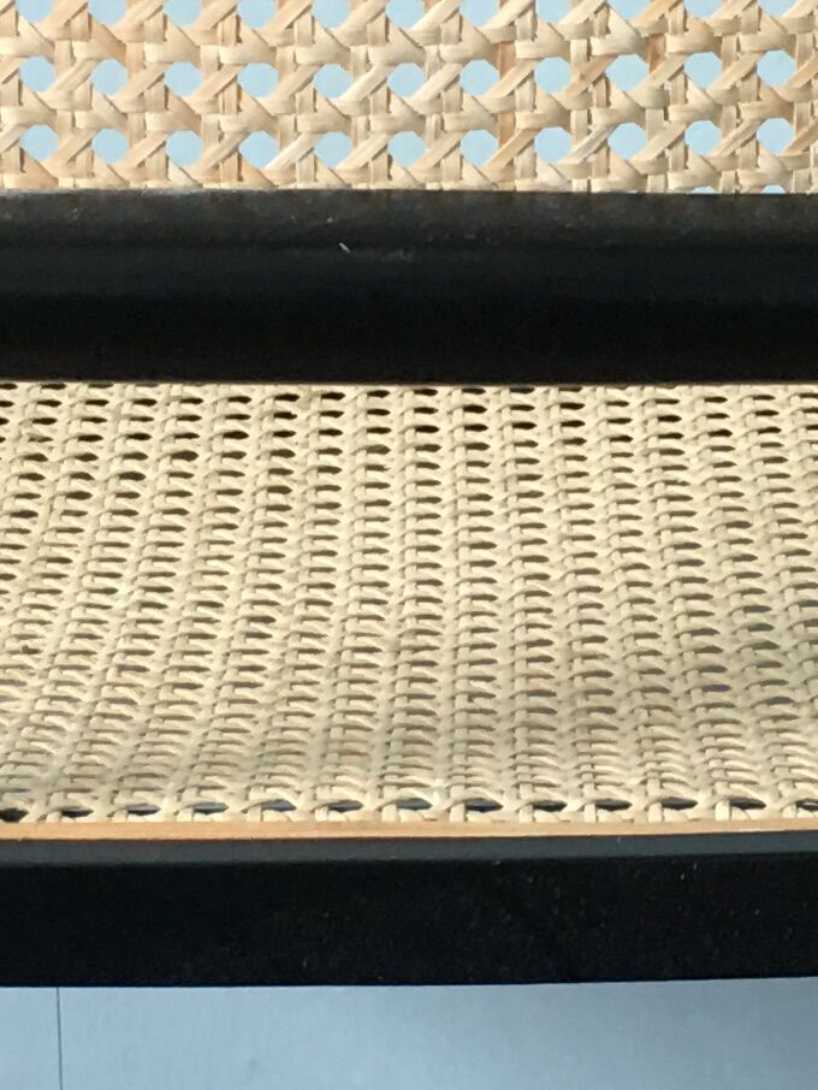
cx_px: 433
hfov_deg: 11.5
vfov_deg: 15.3
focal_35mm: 129
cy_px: 602
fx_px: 4063
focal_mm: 4.15
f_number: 2.2
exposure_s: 1/17
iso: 64
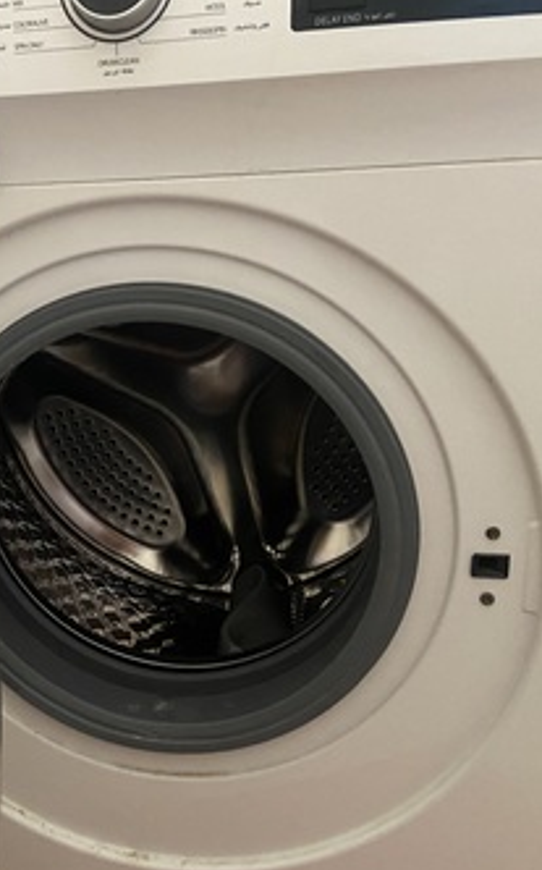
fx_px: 900
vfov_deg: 51.6
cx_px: 106
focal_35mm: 38
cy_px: 436
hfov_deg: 32.6
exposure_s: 1/25
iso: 640
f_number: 1.8
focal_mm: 4.25
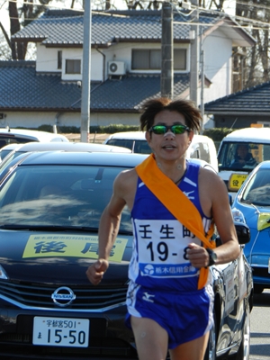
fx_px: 4524
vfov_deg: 4.6
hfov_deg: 3.4
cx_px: 135
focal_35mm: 435
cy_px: 180
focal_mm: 77.3
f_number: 5.6
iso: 160
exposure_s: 1/320
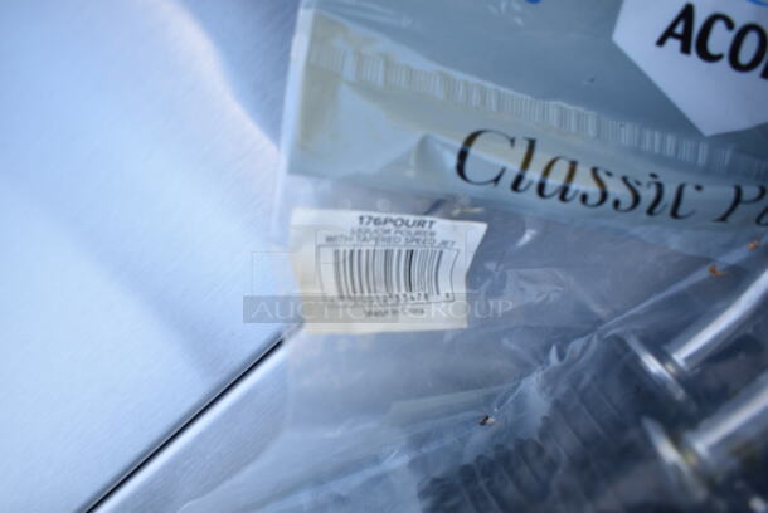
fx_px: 577
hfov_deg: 67.3
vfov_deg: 48.0
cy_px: 256
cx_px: 384
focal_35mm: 27
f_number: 4
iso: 100
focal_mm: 18
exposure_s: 1/60
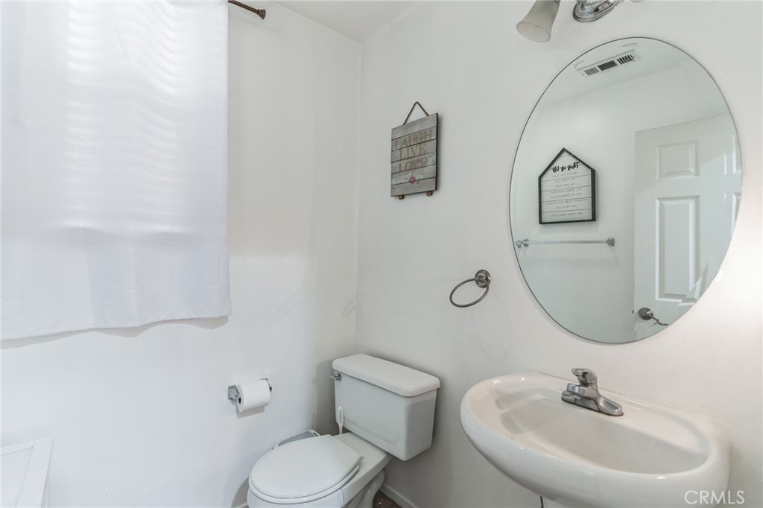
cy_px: 254
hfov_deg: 96.8
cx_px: 382
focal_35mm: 16
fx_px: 339
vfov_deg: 73.7
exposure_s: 1/20
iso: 1600
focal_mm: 16
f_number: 8
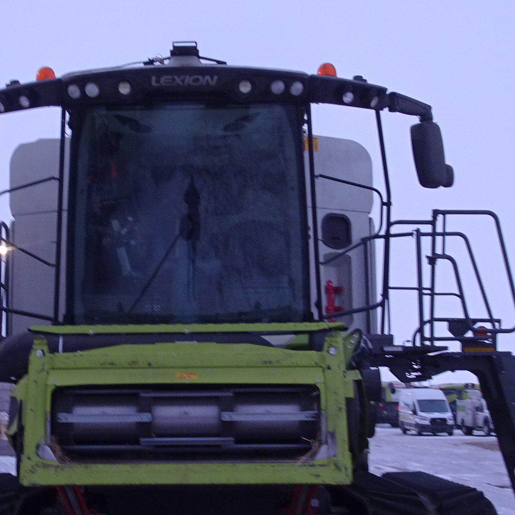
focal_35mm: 54
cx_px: 180
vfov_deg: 31.6
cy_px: 296
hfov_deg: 31.4
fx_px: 909
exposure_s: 1/30
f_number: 3.5
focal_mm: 4.1
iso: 125
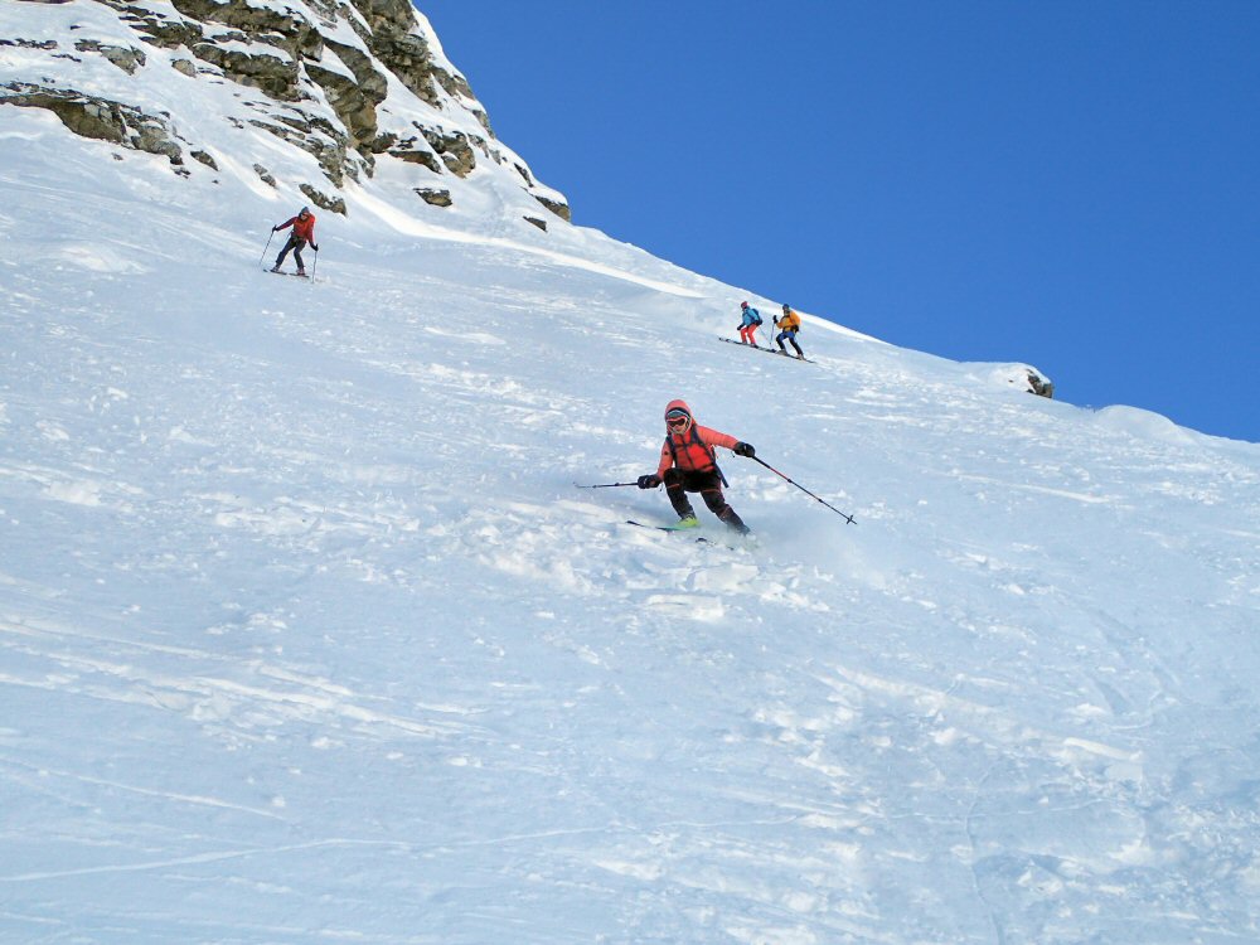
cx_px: 630
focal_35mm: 46
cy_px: 472
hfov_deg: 41.2
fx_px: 1674
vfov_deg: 31.5
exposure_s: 1/640
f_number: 4.5
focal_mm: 8.41
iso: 100
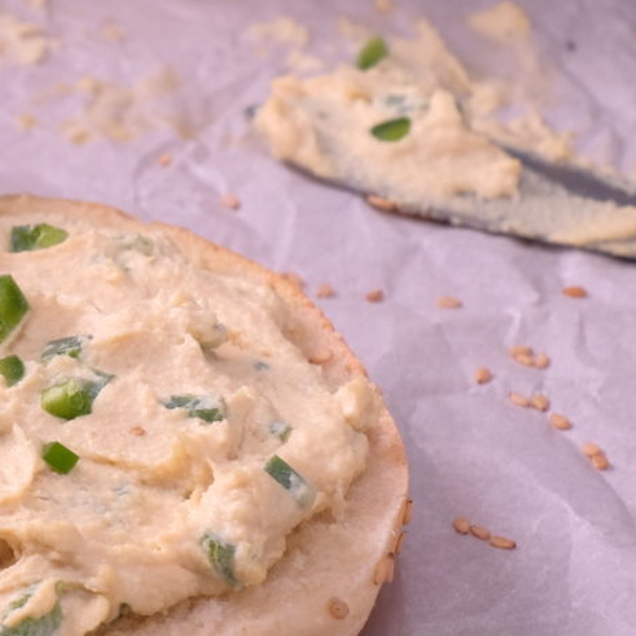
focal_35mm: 310
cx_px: -150
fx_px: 6444
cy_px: 228
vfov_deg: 5.6
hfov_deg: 5.6
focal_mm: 74.4
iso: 320
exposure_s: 1/200
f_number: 10
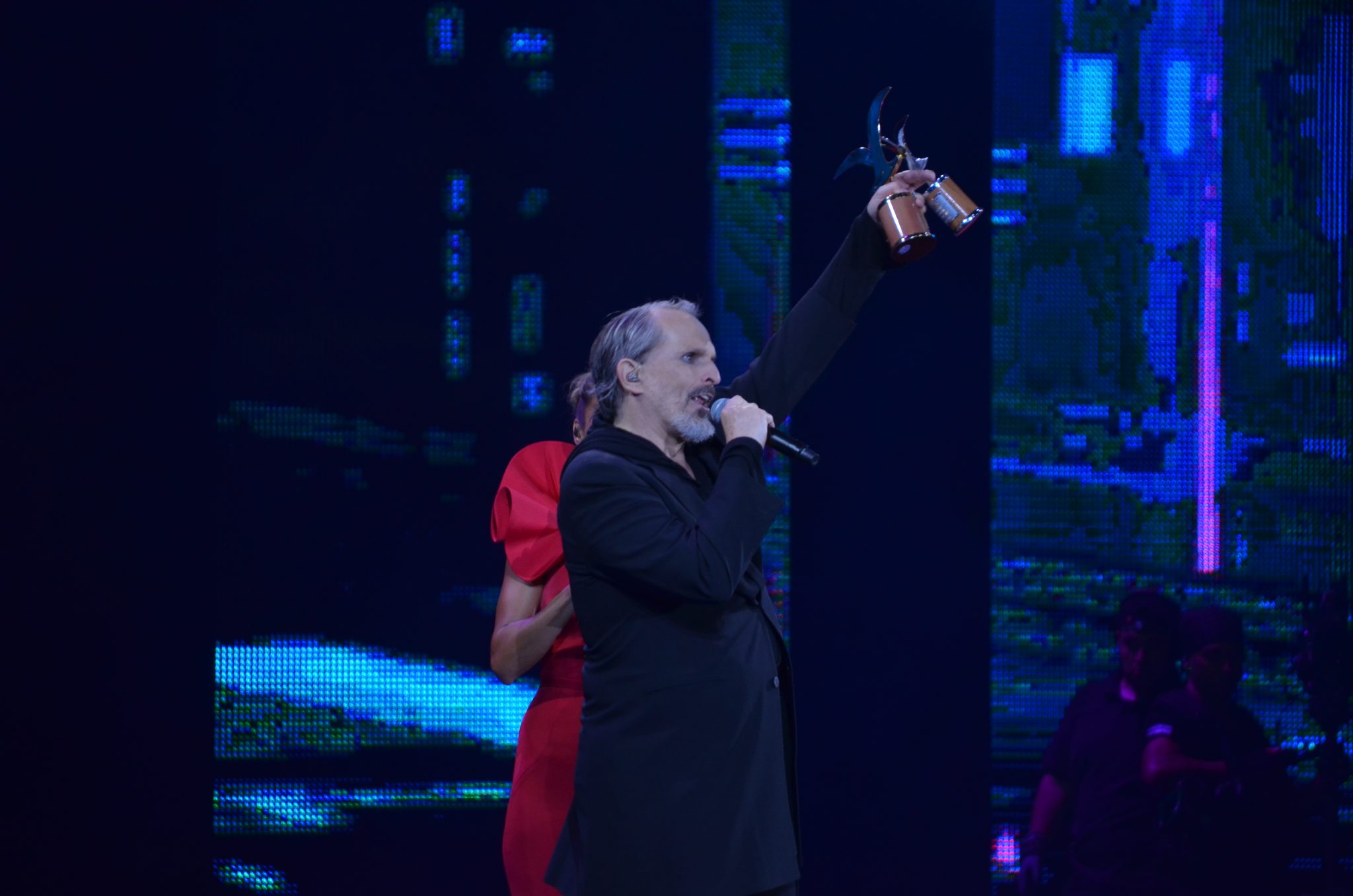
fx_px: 11250
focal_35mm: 300
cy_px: 448
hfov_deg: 6.9
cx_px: 676
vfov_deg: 4.6
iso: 800
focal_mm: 200
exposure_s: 1/125
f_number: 5.6
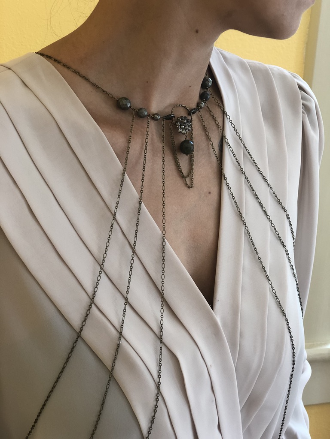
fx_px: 725
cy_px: 220
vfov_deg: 33.8
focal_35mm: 57
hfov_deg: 25.7
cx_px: 165
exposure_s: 1/30
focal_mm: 6.6
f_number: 2.8
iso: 64
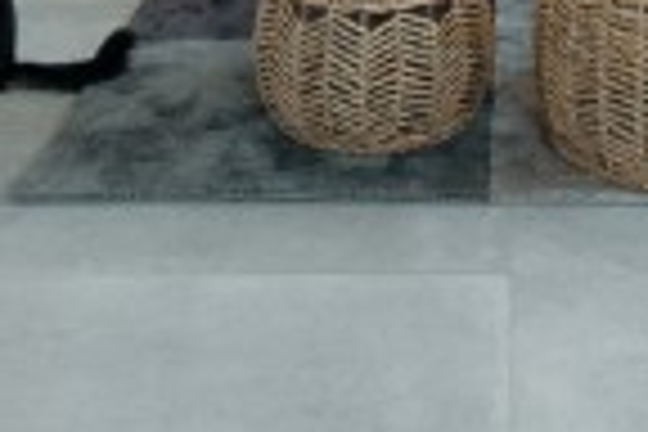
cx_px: 531
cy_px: -572
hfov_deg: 21.2
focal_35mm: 95
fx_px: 1710
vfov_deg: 11.9
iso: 200
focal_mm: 19
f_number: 11
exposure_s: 1
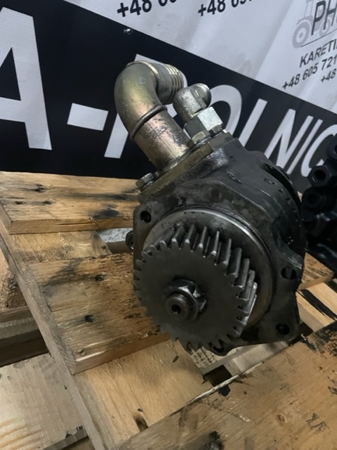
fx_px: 337
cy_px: 225
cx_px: 168
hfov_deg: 53.1
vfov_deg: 67.3
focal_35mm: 26
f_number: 1.6
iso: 1000
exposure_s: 1/30
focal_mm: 4.2
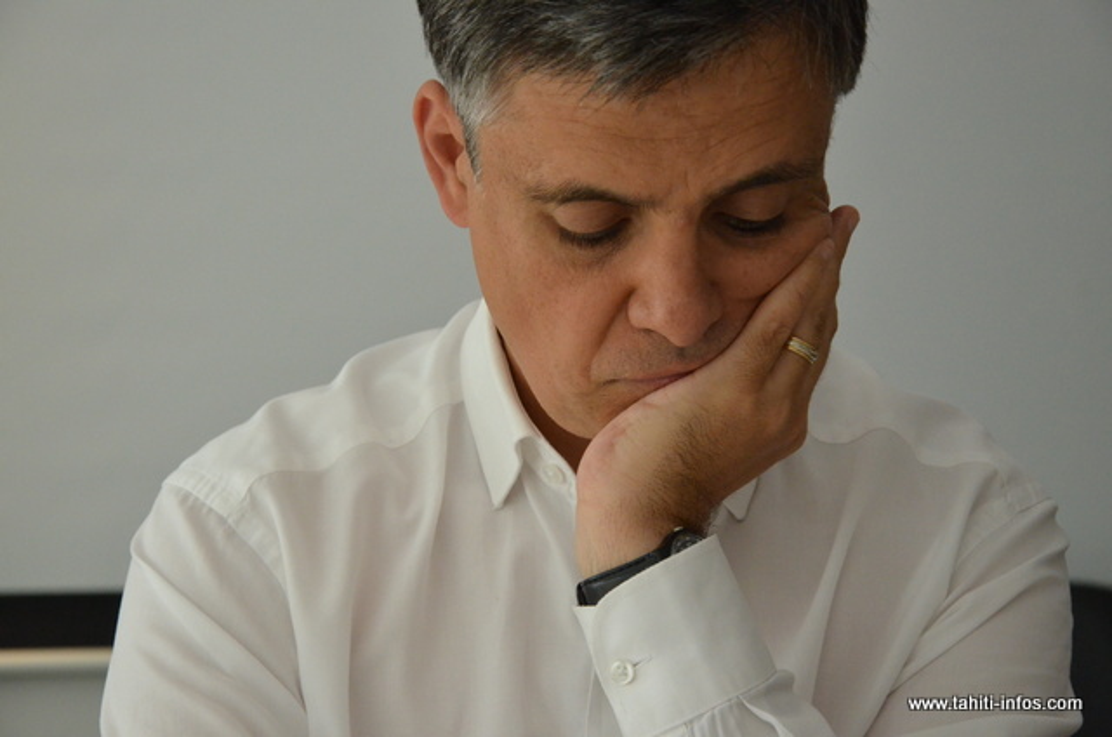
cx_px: 556
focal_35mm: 99
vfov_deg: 13.8
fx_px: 3052
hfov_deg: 20.7
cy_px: 368
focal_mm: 66
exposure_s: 1/250
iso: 3200
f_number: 9
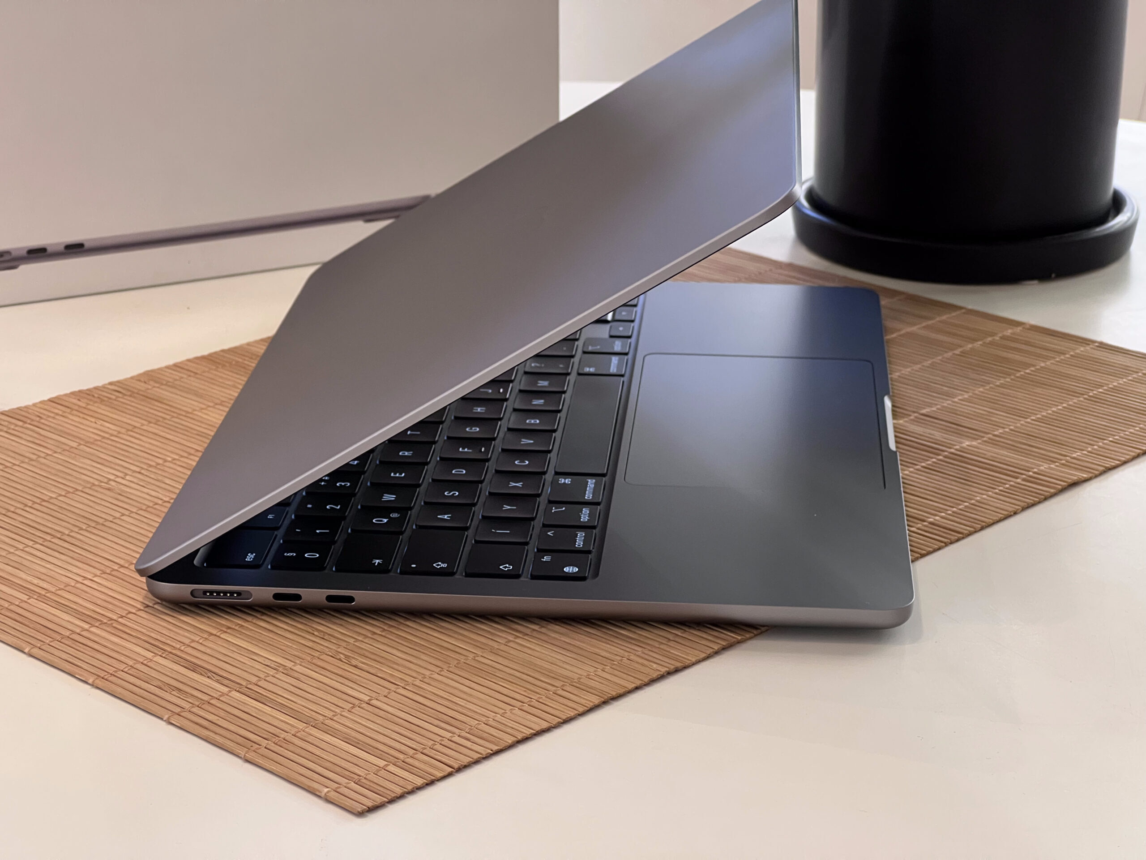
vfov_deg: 19.1
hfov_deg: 25.3
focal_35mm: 77
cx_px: 573
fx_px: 2549
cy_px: 430
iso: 320
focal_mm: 9
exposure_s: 1/60
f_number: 2.8
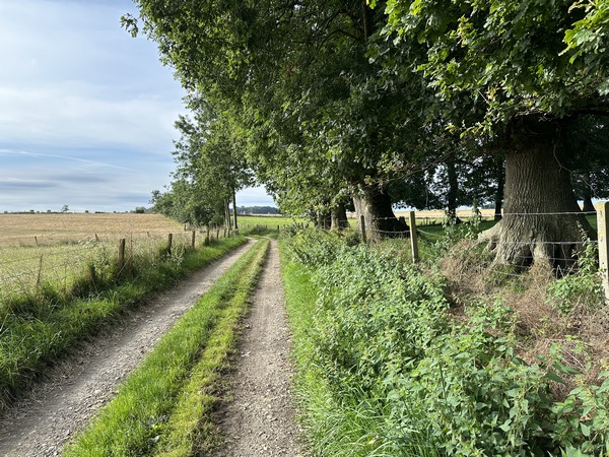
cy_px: 228
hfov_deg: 71.6
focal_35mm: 24
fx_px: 422
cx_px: 304
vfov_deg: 56.8
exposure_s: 1/1517
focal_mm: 6.86
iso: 80
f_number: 1.78
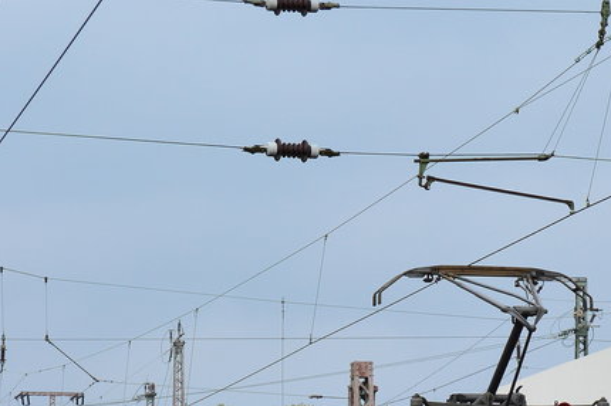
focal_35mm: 230
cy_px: 498
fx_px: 3907
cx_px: 395
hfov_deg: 8.9
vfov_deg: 5.9
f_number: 5.6
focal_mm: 55
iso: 320
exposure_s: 1/640
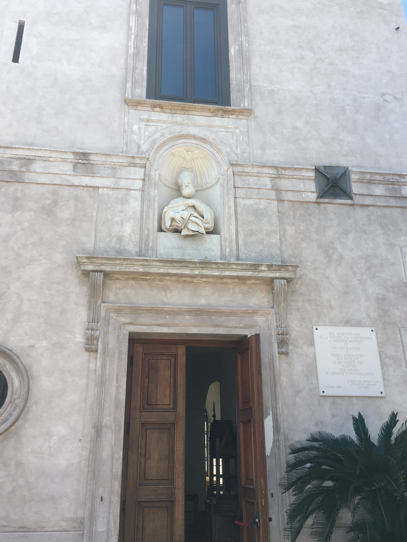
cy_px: 271
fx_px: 455
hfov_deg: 48.2
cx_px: 204
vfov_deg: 61.7
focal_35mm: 29
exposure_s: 1/641
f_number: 2.2
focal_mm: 4.15
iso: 25
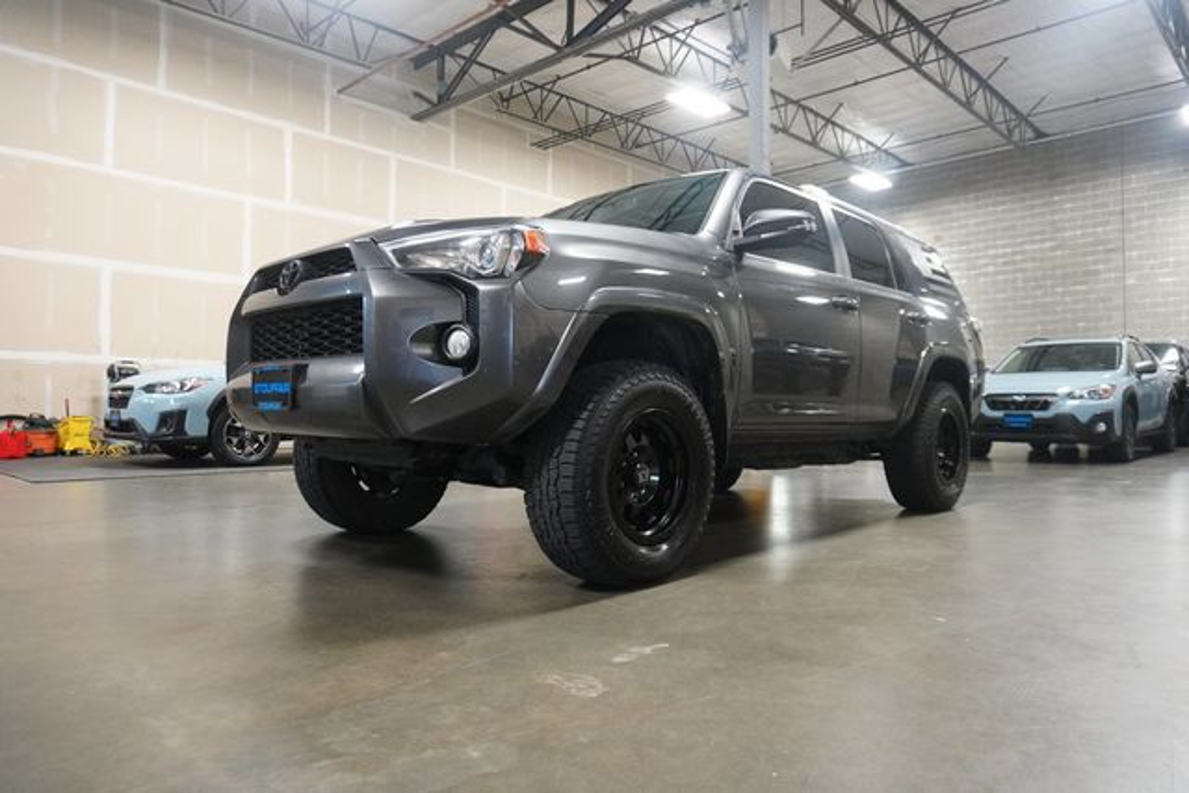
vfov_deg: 53.2
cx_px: 594
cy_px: 396
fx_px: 793
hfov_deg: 73.7
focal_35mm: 24
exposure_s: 1/160
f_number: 3.5
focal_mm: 16
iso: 4000
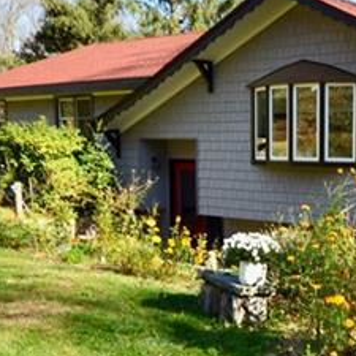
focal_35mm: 58
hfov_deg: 26.9
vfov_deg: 29.5
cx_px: 400
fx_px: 675
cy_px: 220
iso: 100
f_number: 5.6
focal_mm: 10
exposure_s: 1/125
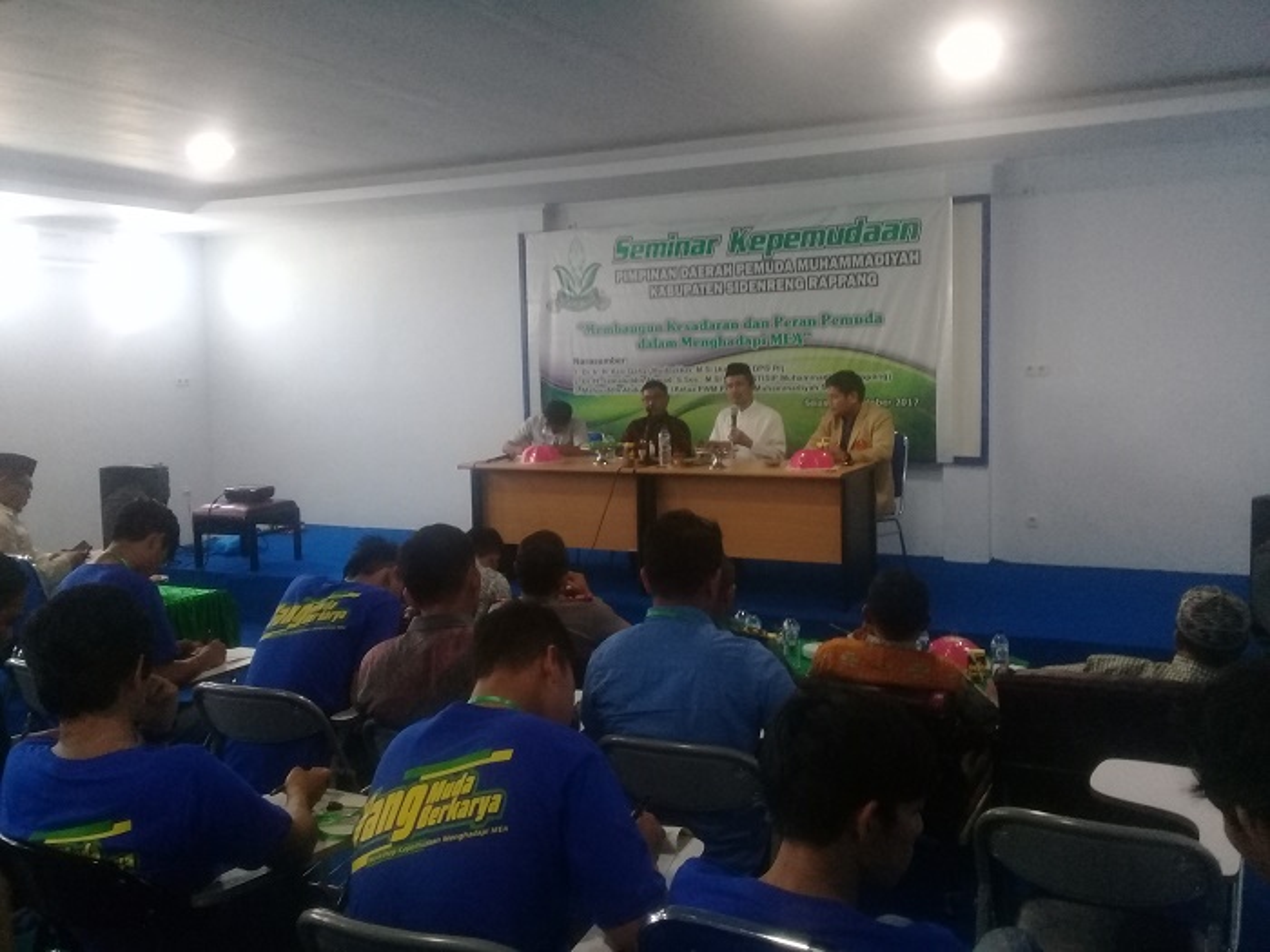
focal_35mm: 31
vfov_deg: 45.4
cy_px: 476
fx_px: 1137
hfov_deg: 58.4
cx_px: 635
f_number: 2.2
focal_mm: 3.3
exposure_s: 1/17
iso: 200
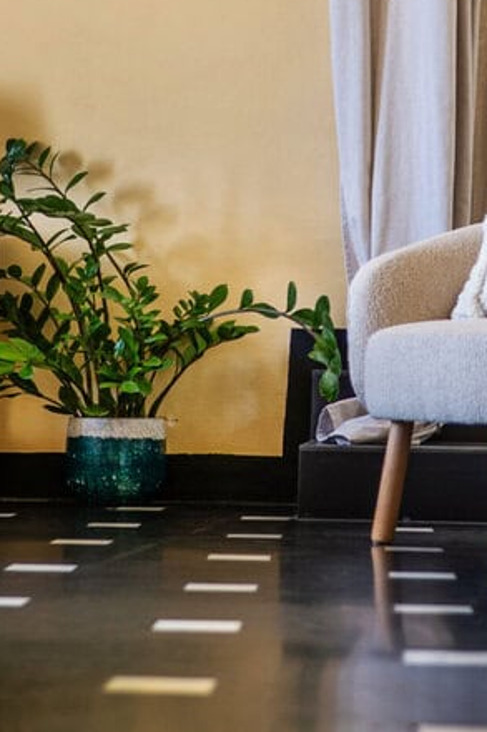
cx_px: 288
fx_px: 2051
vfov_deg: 20.1
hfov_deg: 13.5
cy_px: 175
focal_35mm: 101
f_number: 1.4
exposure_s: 1/50
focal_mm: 28
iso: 64
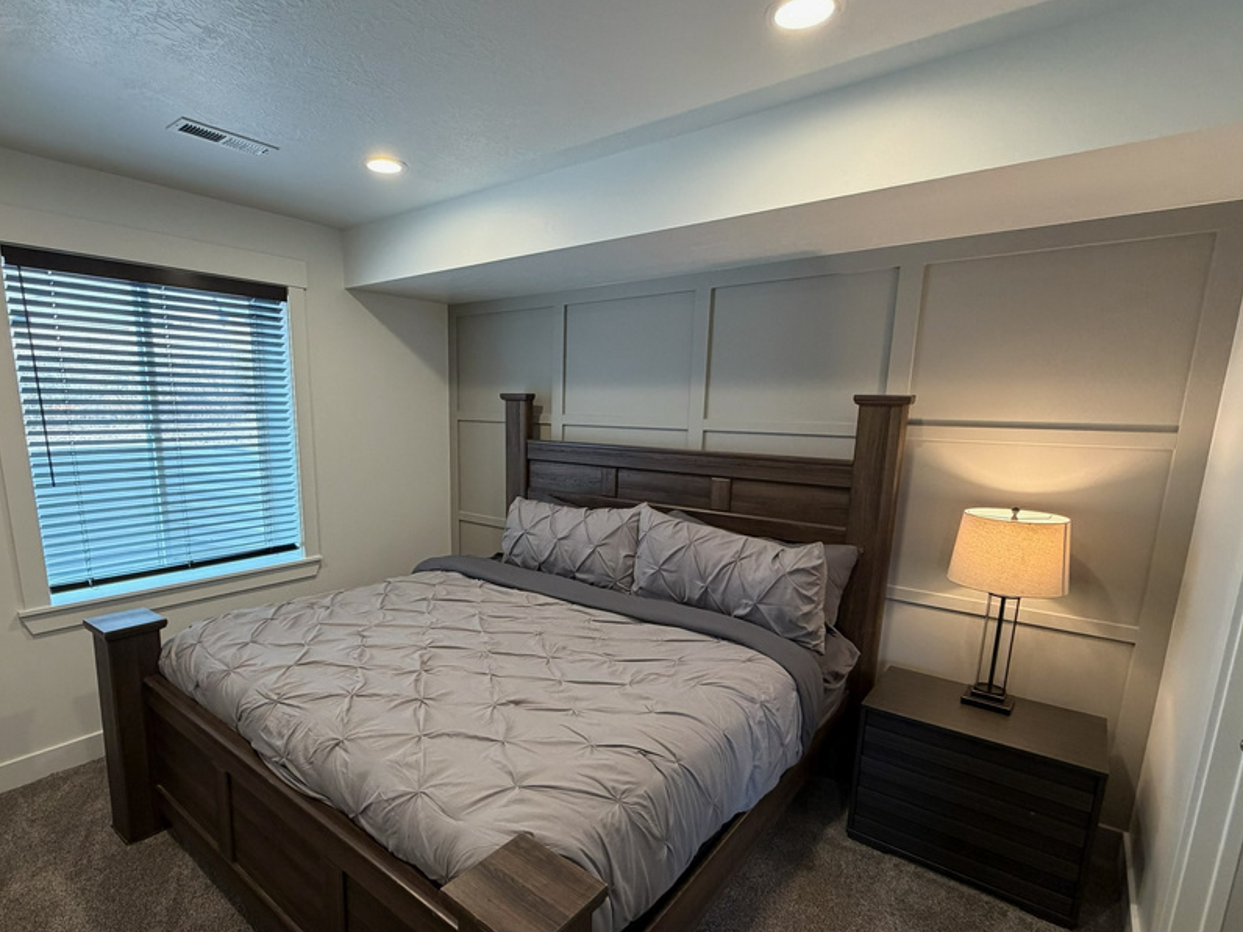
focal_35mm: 18
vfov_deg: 71.3
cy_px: 528
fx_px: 646
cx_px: 545
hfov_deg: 87.3
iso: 250
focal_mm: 2.22
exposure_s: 1/120
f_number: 2.2
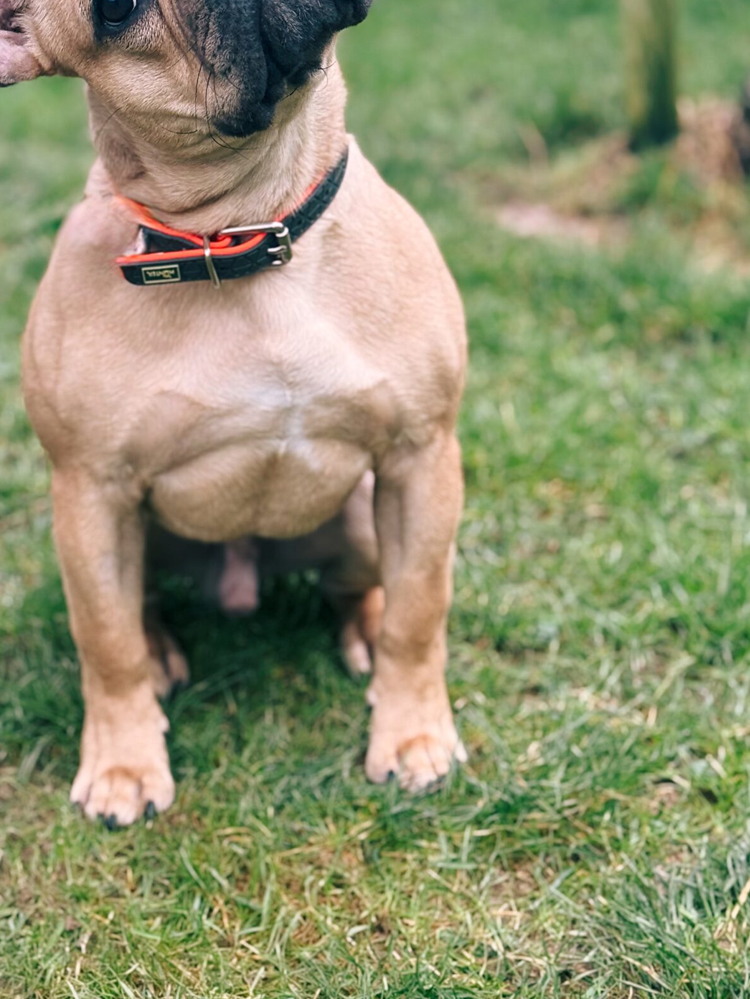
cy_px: 323
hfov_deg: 18.8
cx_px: 207
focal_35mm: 78
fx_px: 2252
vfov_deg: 24.9
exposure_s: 1/328
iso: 64
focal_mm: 6.76
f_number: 1.78
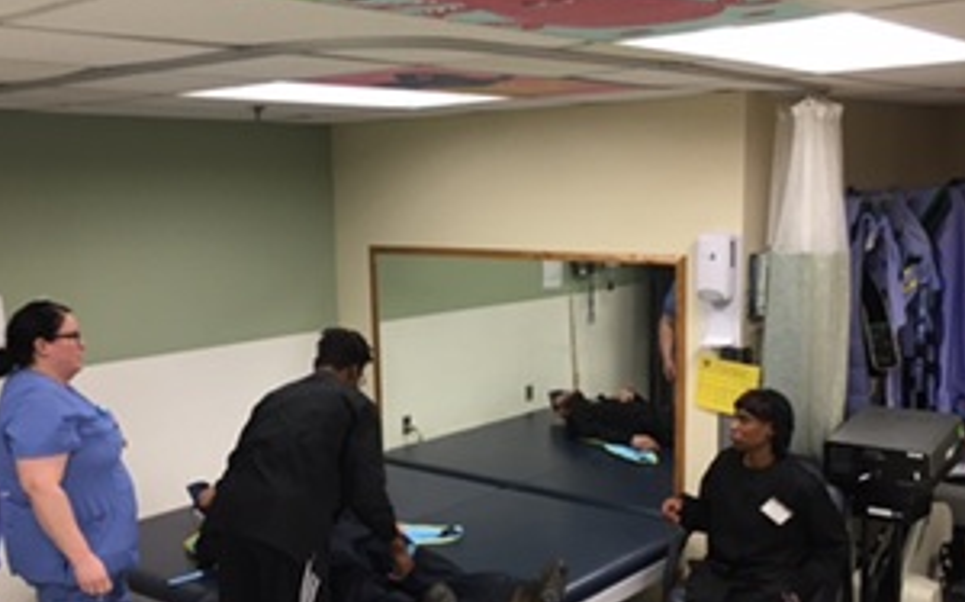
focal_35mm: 41
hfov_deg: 48.2
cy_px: 364
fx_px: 1077
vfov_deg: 31.1
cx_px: 466
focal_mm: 4.15
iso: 50
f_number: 2.2
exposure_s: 1/30
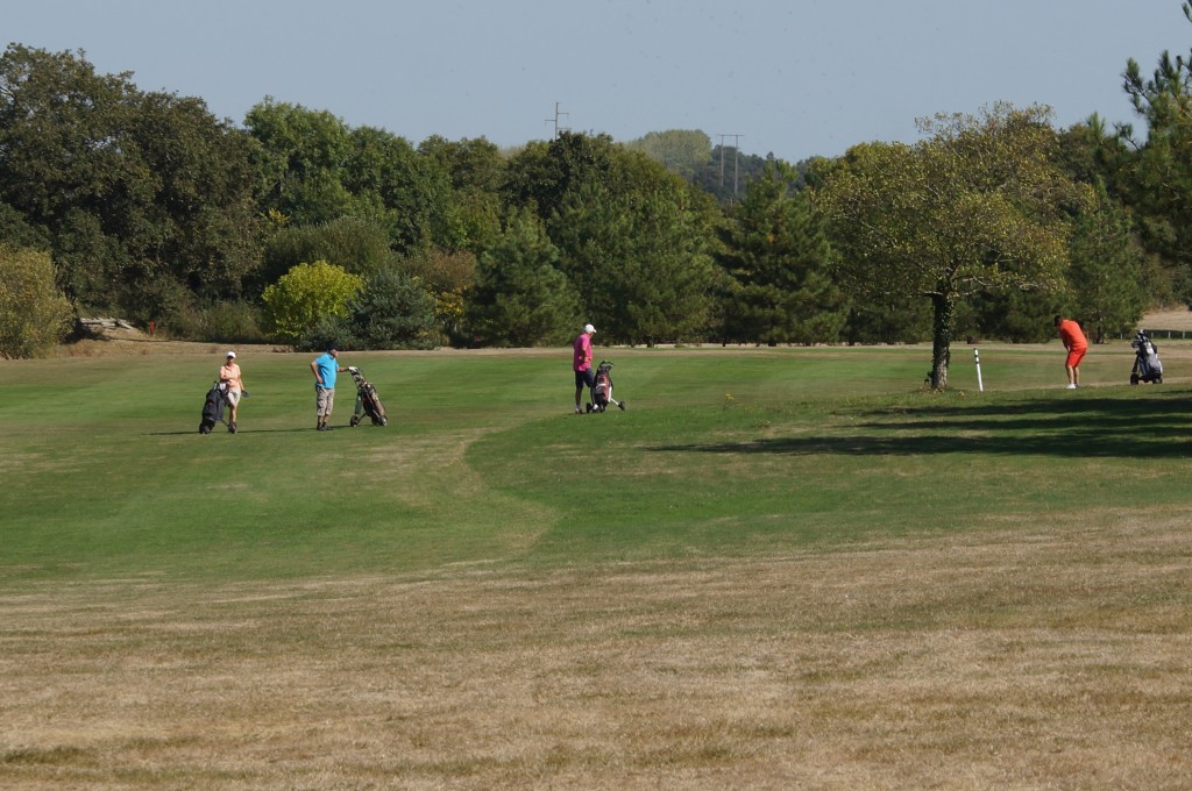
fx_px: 6944
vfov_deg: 6.5
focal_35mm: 210
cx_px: 596
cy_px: 396
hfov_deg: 9.8
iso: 100
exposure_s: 1/320
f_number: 8
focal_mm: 70
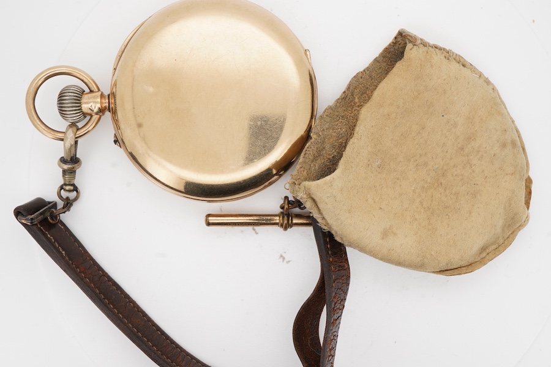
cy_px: 184
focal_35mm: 45
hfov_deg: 43.6
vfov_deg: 29.9
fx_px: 689
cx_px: 276
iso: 250
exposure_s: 1/125
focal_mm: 30
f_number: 22
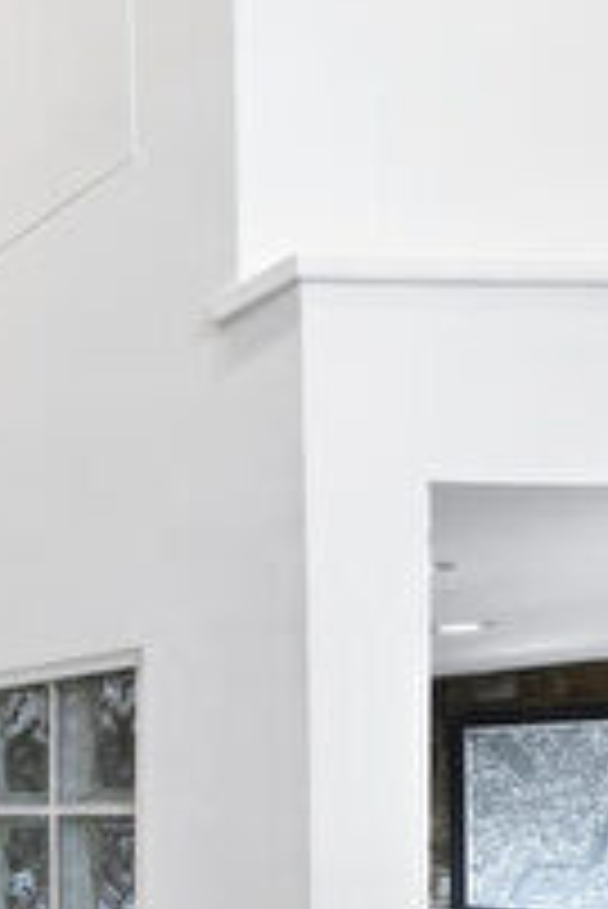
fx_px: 1138
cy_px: 680
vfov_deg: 42.3
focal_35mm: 45
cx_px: -721
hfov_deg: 17.1
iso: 250
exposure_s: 1/1.67
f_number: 16
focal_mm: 13
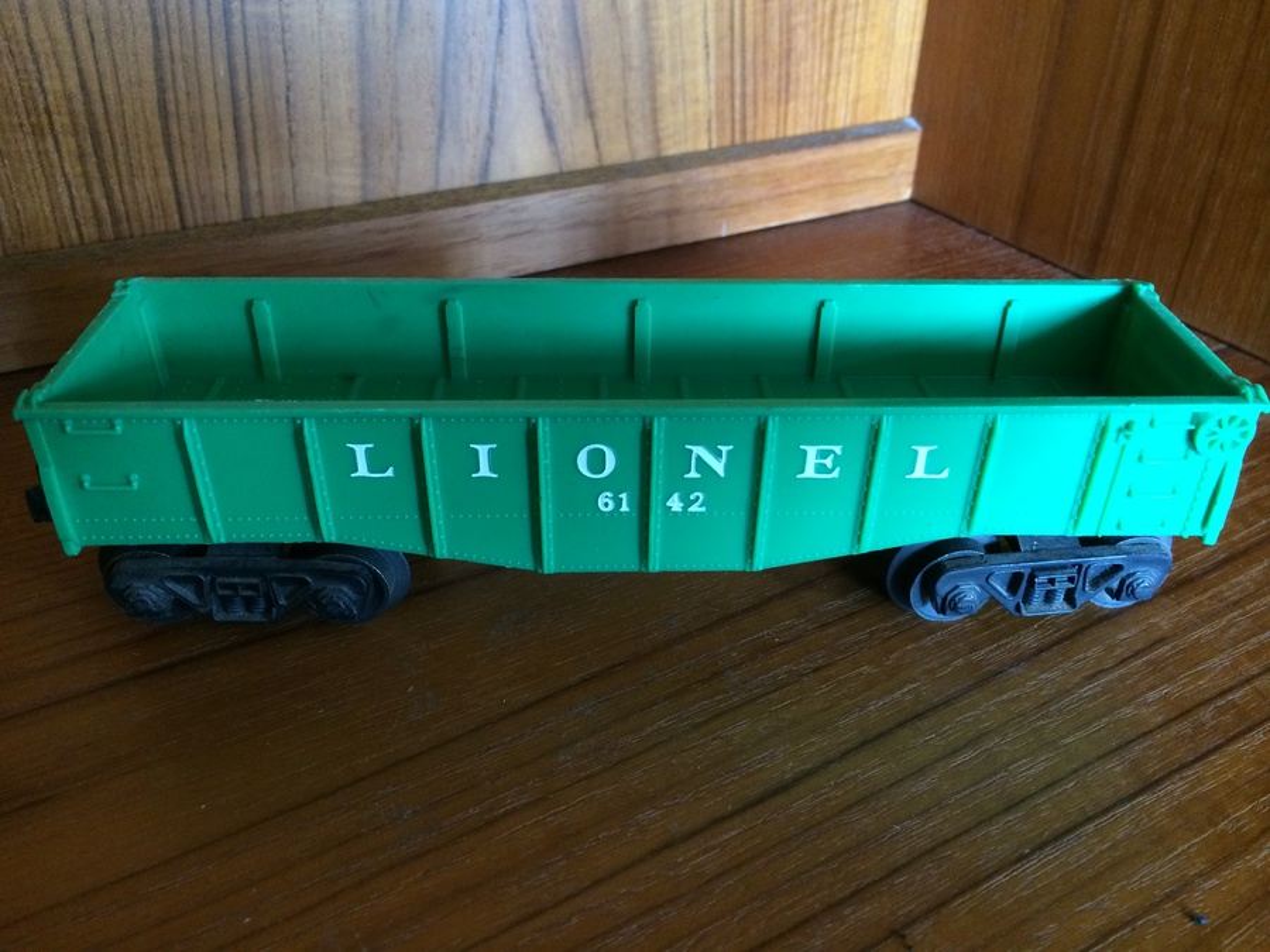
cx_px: 635
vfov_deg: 46.8
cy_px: 476
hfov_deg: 60.0
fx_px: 1101
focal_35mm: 30
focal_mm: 4.12
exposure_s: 1/30
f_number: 2.2
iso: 250
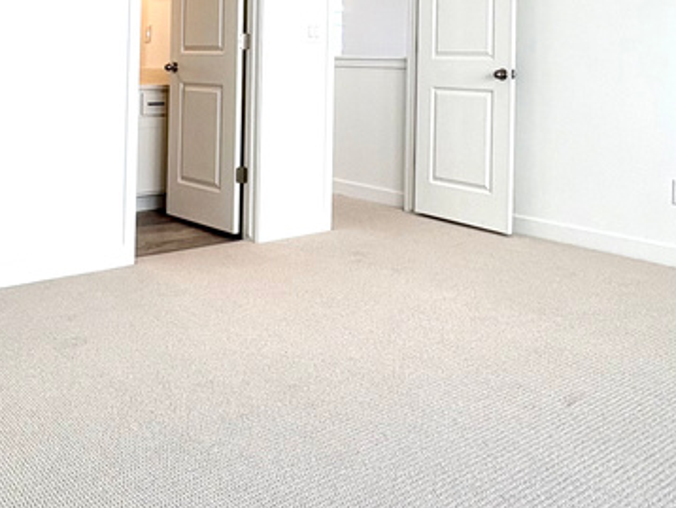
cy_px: 42
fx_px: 782
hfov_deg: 46.7
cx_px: 315
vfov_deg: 33.9
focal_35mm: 40
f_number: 2.2
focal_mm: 2.22
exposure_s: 1/205
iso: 40
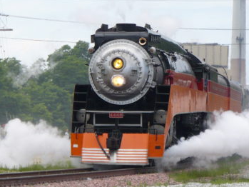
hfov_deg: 6.5
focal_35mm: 306
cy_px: 82
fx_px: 2202
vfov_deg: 4.9
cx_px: 108
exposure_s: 1/500
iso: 100
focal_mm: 29.6
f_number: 4.2
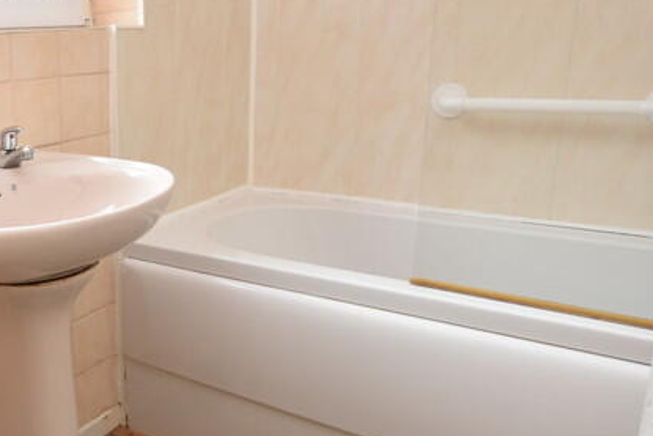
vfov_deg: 36.0
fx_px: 671
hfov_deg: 46.8
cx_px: 68
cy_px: 212
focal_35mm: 37
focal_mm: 10
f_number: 4
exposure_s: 1/60
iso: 200
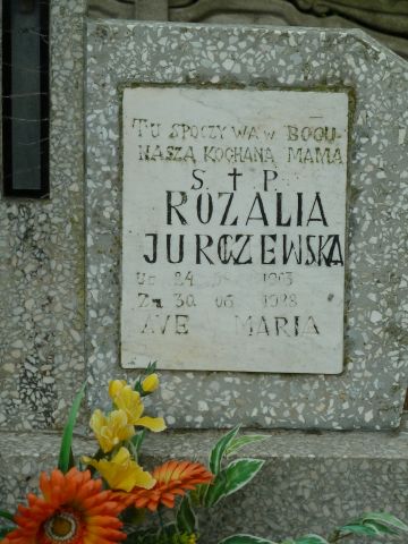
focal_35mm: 147
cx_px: 204
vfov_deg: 13.4
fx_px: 2310
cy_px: 272
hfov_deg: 10.1
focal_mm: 24.1
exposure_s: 1/200
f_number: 4.5
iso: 160
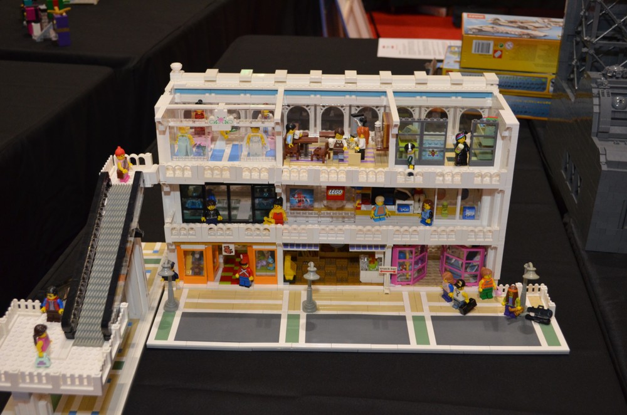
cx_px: 314
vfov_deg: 29.7
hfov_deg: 43.7
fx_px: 782
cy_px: 208
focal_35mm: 45
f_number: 4.5
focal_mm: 30
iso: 1600
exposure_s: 1/60
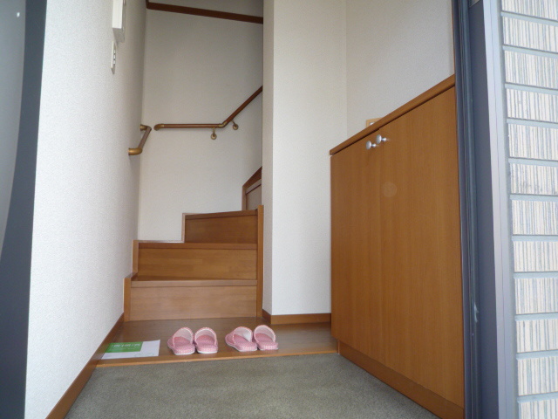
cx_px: 279
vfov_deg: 54.9
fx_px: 403
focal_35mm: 25
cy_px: 210
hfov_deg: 69.4
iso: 100
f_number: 2.8
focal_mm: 4.4
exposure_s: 1/60
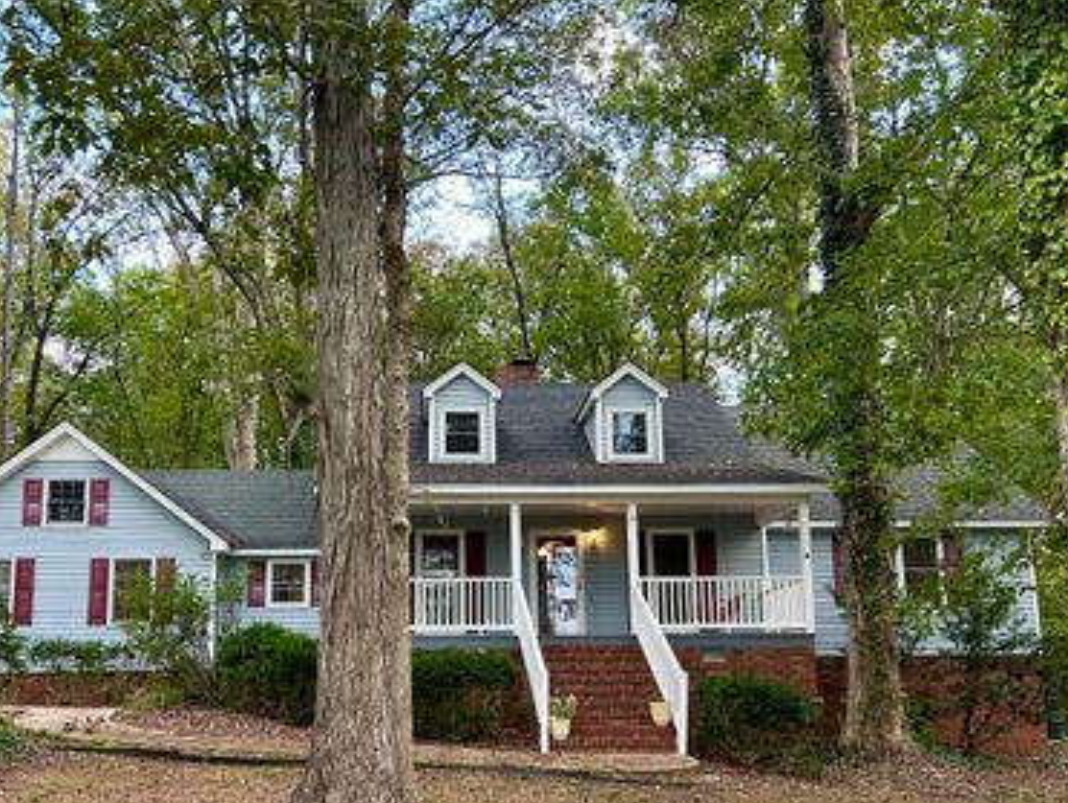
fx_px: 1081
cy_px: 534
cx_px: 487
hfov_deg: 52.5
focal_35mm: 35
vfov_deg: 40.3
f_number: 1.5
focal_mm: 5.7
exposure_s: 1/121
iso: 100
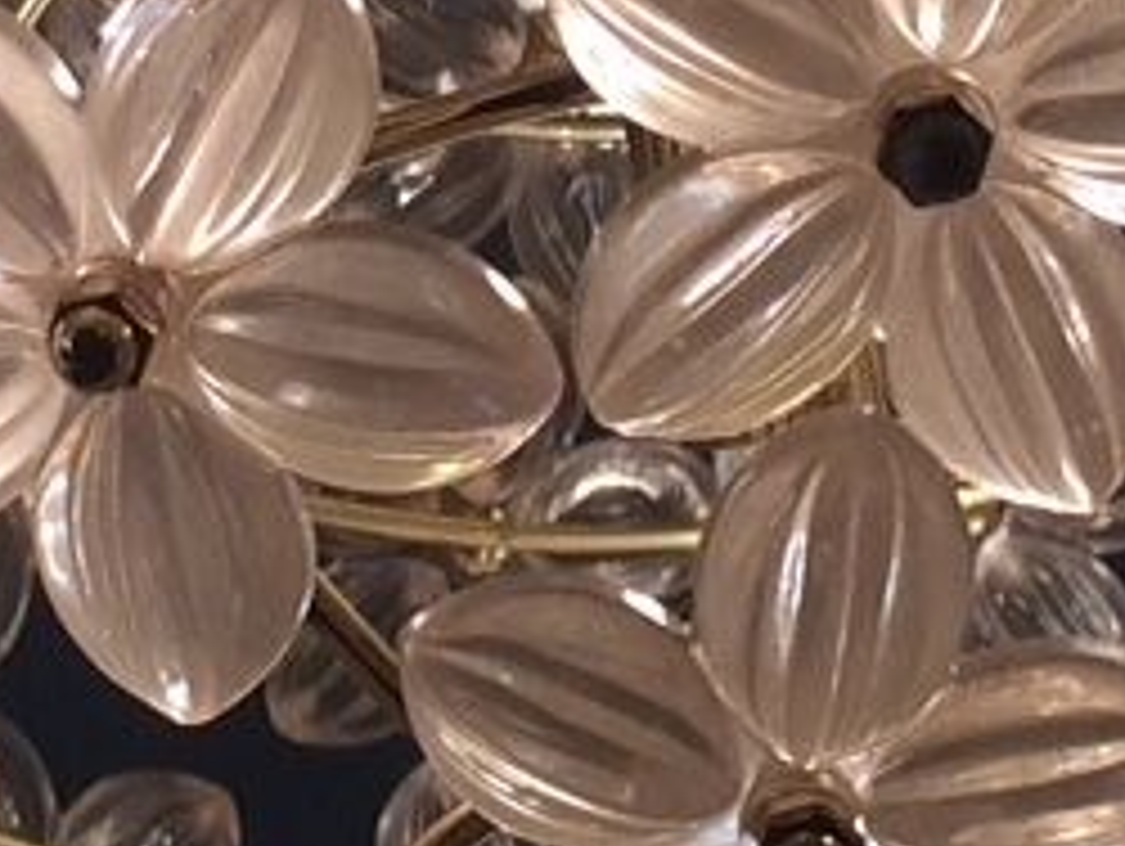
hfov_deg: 10.5
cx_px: 518
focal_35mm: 189
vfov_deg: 7.8
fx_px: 6148
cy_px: -36
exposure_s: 1/100
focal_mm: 4.15
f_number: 2.2
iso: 50
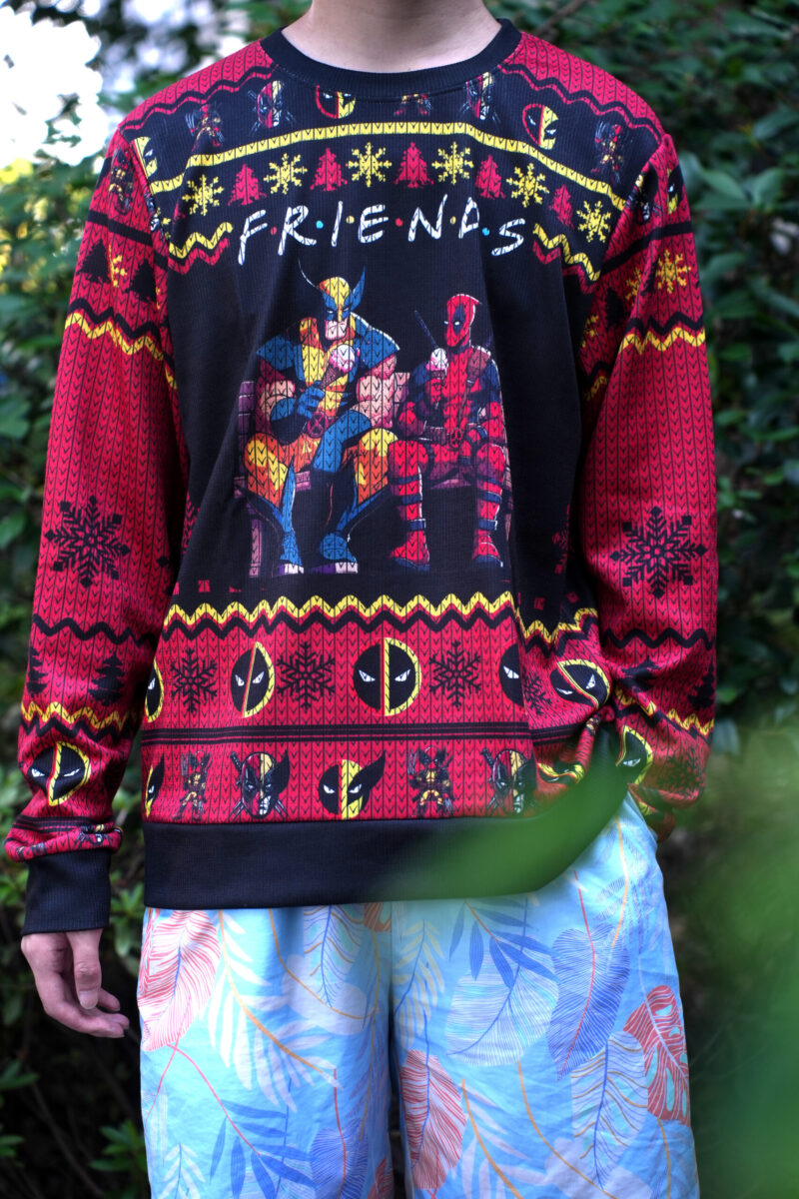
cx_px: 400
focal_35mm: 75
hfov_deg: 18.2
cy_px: 600
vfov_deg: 27.0
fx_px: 2497
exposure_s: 1/160
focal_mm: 75
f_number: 3.5
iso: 200
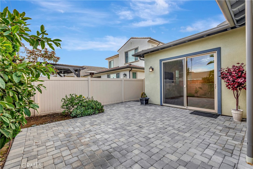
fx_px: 105
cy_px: 84
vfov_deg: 77.3
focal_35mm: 15
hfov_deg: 100.4
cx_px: 126
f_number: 5.6
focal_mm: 10
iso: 100
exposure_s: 1/250
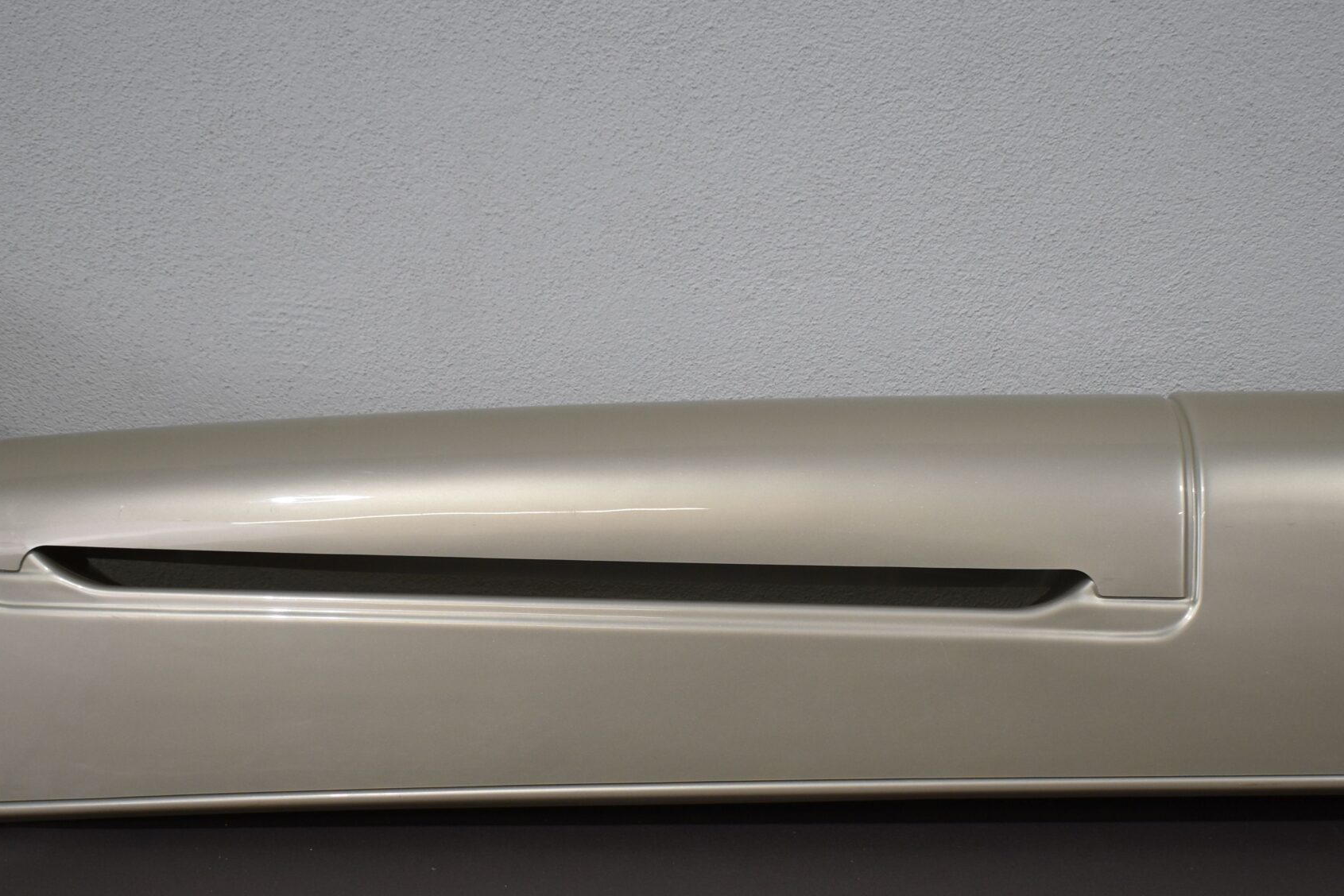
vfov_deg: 23.7
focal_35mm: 57
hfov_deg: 35.2
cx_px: 632
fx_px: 2119
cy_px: 627
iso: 400
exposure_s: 1/250
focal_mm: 25
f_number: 4
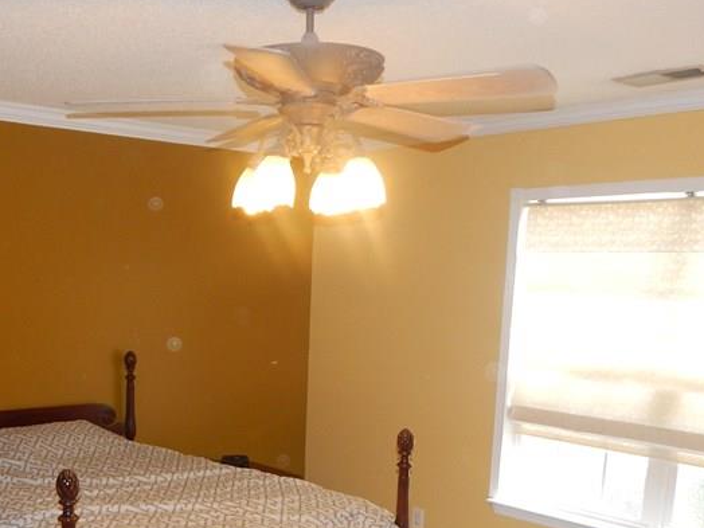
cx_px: 247
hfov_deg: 43.4
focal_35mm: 43
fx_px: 875
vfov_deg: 32.2
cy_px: 457
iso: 200
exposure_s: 1/30
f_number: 3
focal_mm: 4
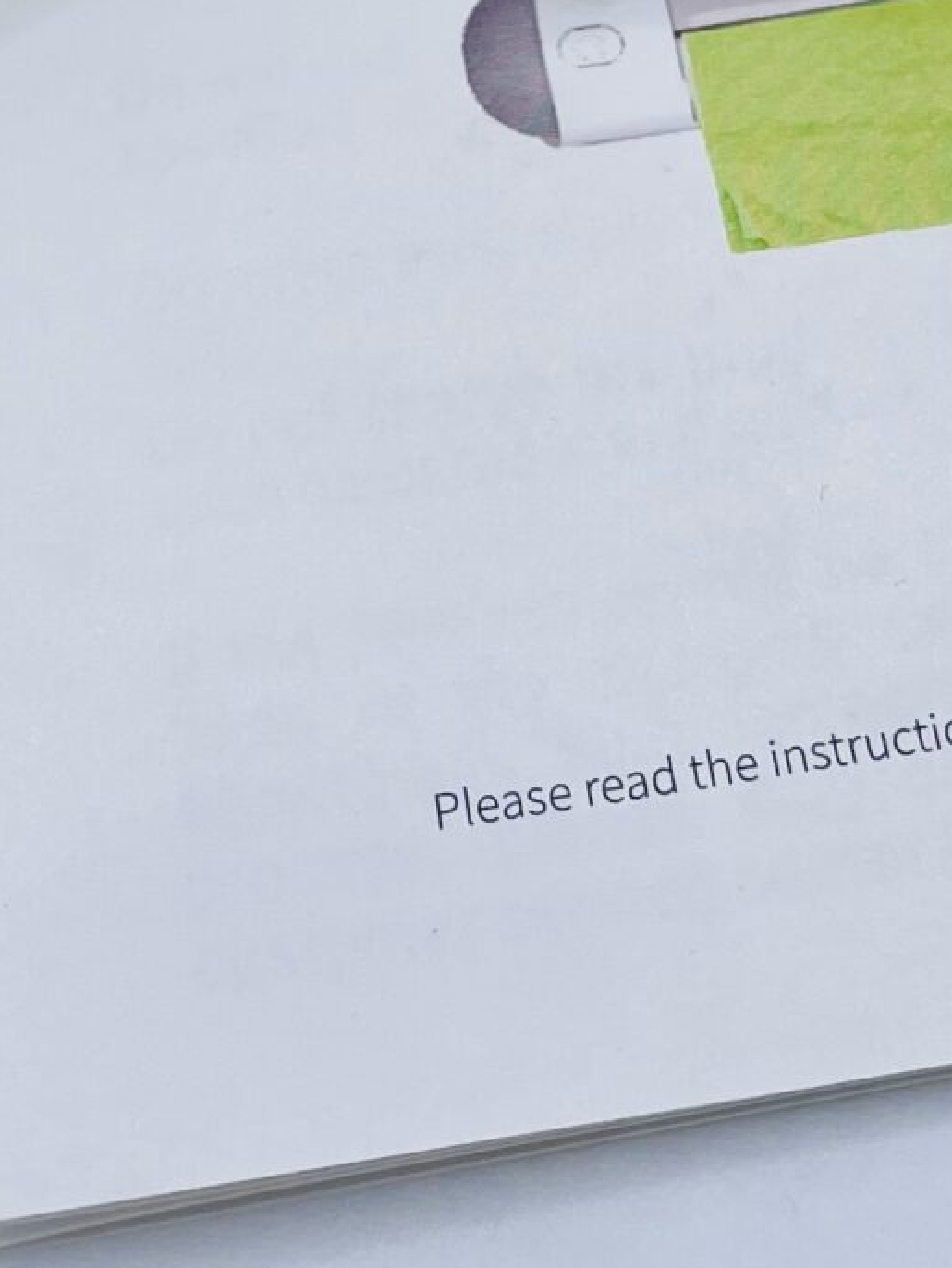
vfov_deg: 18.2
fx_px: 3555
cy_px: -567
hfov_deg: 15.3
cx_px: 470
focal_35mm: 97
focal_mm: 4.2
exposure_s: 1/596
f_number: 1.6
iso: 32
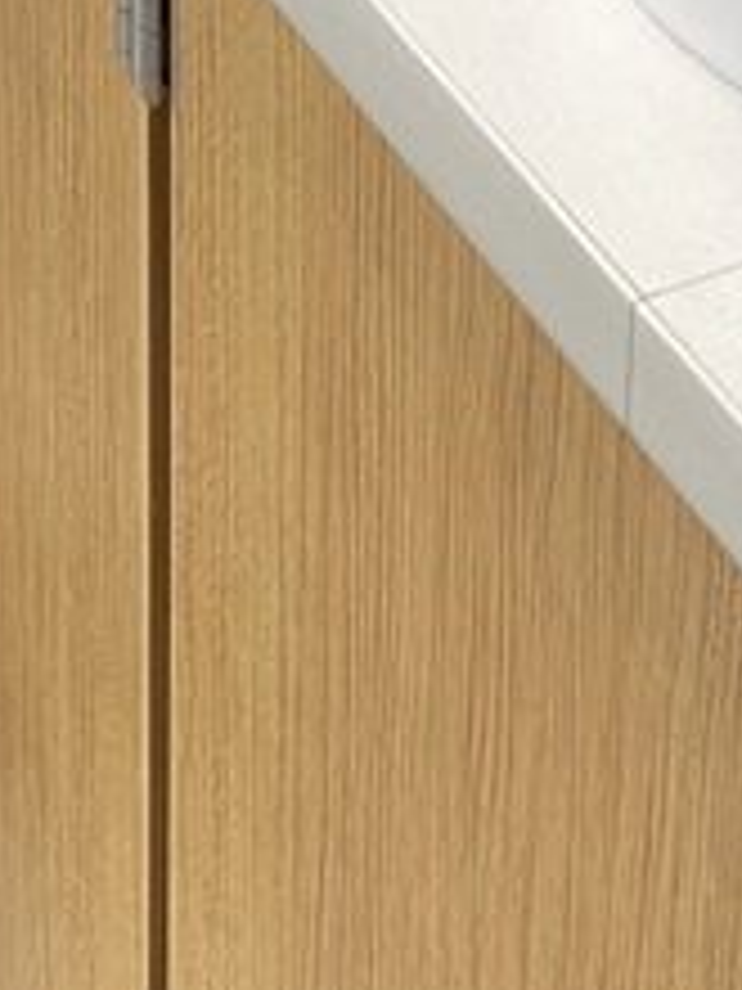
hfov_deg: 11.9
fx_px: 3458
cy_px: -1030
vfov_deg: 13.7
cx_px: -229
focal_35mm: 121
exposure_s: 1/60
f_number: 1.6
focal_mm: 4.2
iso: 80
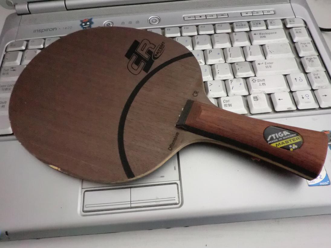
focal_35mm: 26
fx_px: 249
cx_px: 166
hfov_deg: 67.3
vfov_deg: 53.1
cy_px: 124
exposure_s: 1/60
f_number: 2.8
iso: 800
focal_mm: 4.7
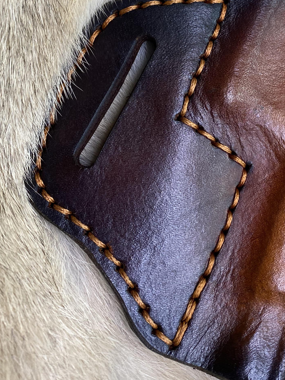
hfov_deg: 25.5
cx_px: 243
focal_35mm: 56
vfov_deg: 33.2
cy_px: 68
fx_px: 615
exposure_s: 1/120
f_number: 1.8
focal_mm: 4.25
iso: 64
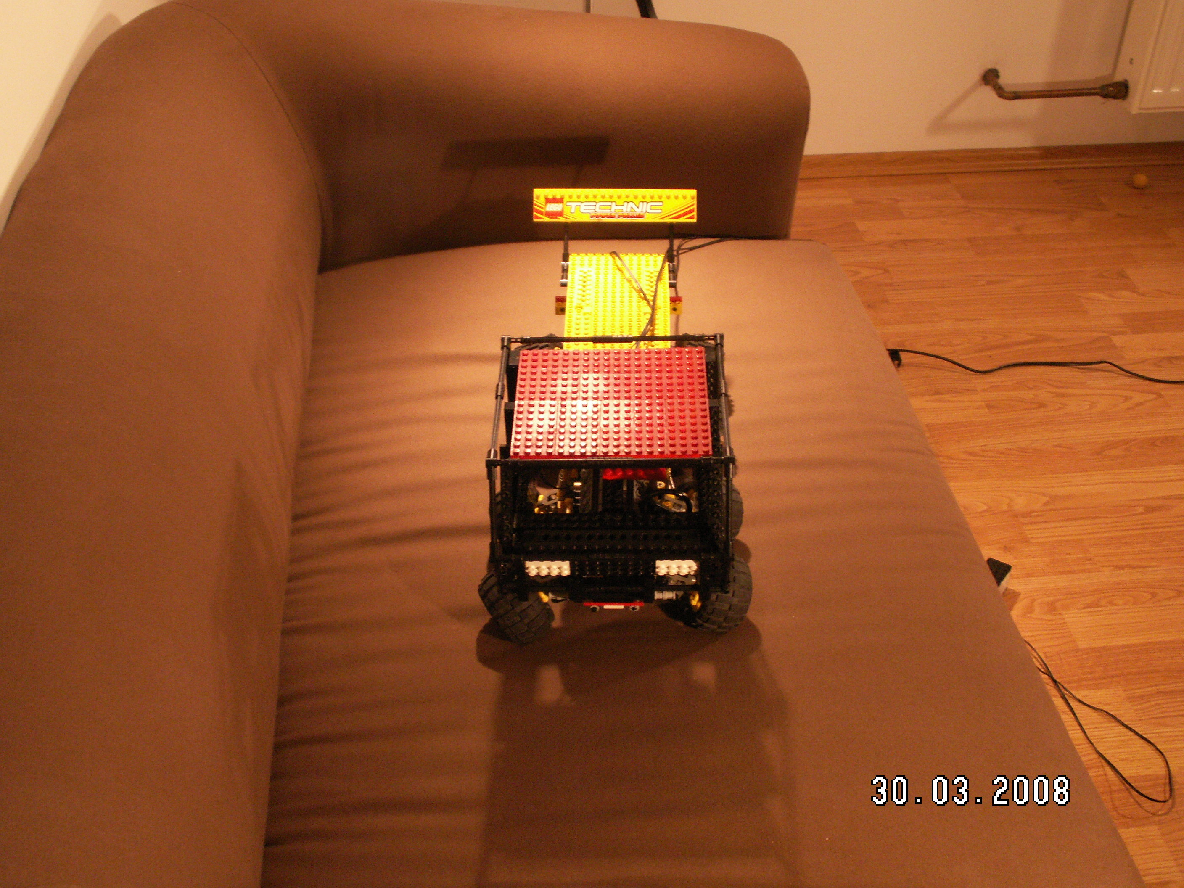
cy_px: 444
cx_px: 592
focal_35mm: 39
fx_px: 1334
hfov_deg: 47.9
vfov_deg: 36.8
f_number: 2.8
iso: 160
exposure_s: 1/13
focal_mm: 6.53
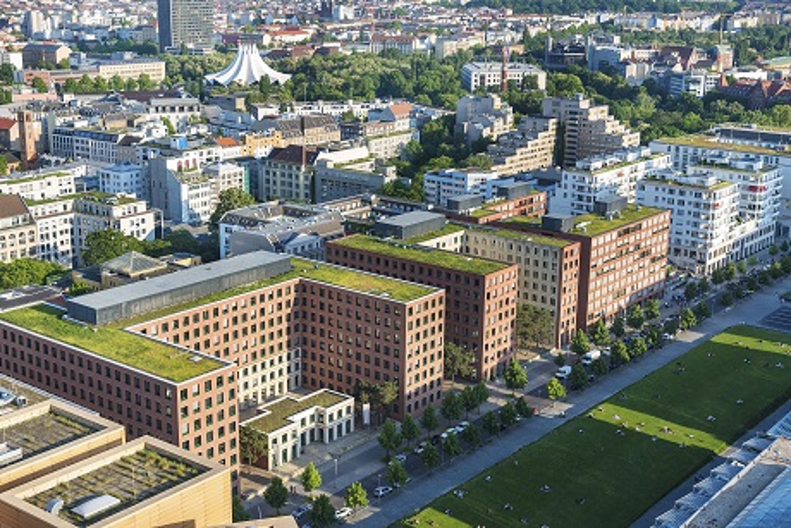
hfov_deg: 41.1
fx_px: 1055
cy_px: 264
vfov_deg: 28.1
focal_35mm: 48
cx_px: 396
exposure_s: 1/400
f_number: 7.1
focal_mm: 48
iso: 360
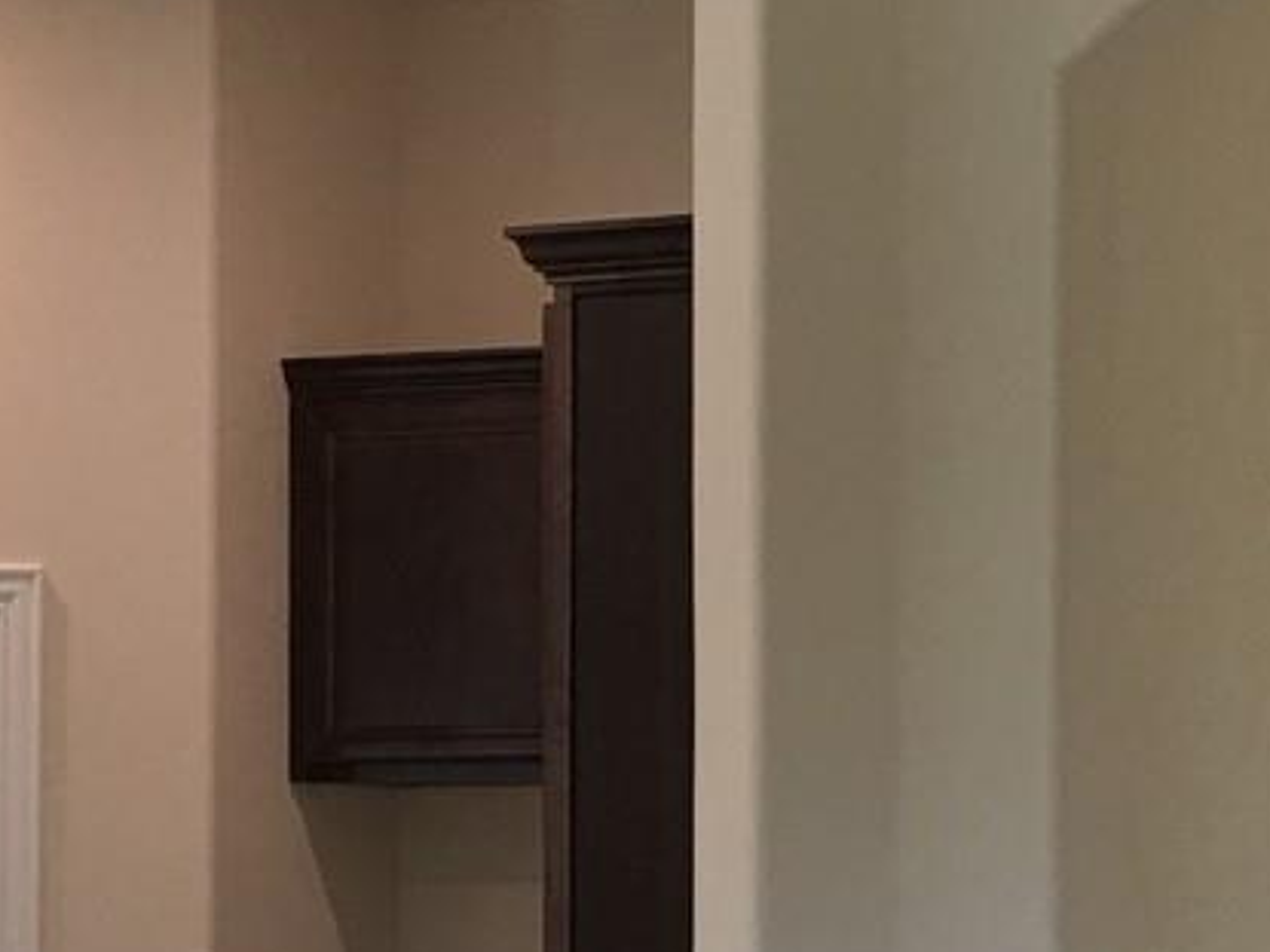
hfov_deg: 13.7
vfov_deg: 10.2
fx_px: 5245
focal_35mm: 143
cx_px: 165
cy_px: 1044
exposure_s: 1/15
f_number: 2.2
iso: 25
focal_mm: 4.15
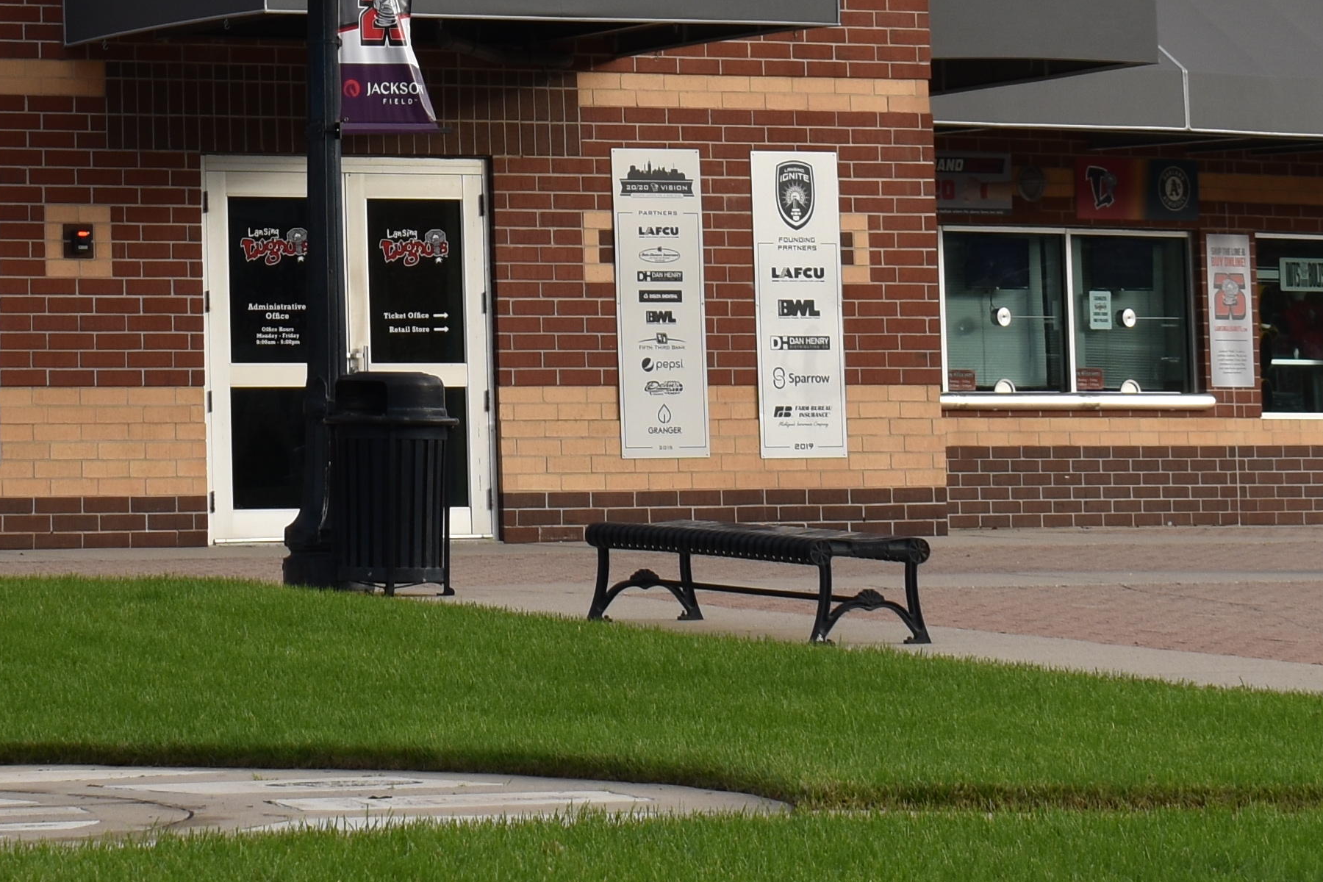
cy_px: -202
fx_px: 6247
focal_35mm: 170
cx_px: -37
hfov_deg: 11.9
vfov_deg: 8.0
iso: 100
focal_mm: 34
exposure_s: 1/200
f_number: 8
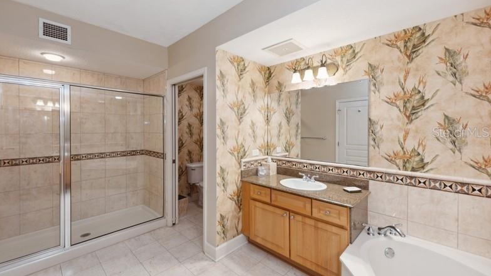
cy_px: 132
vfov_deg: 70.5
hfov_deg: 103.0
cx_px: 240
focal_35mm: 15
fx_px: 195
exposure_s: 1.3
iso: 100
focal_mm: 14
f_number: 8
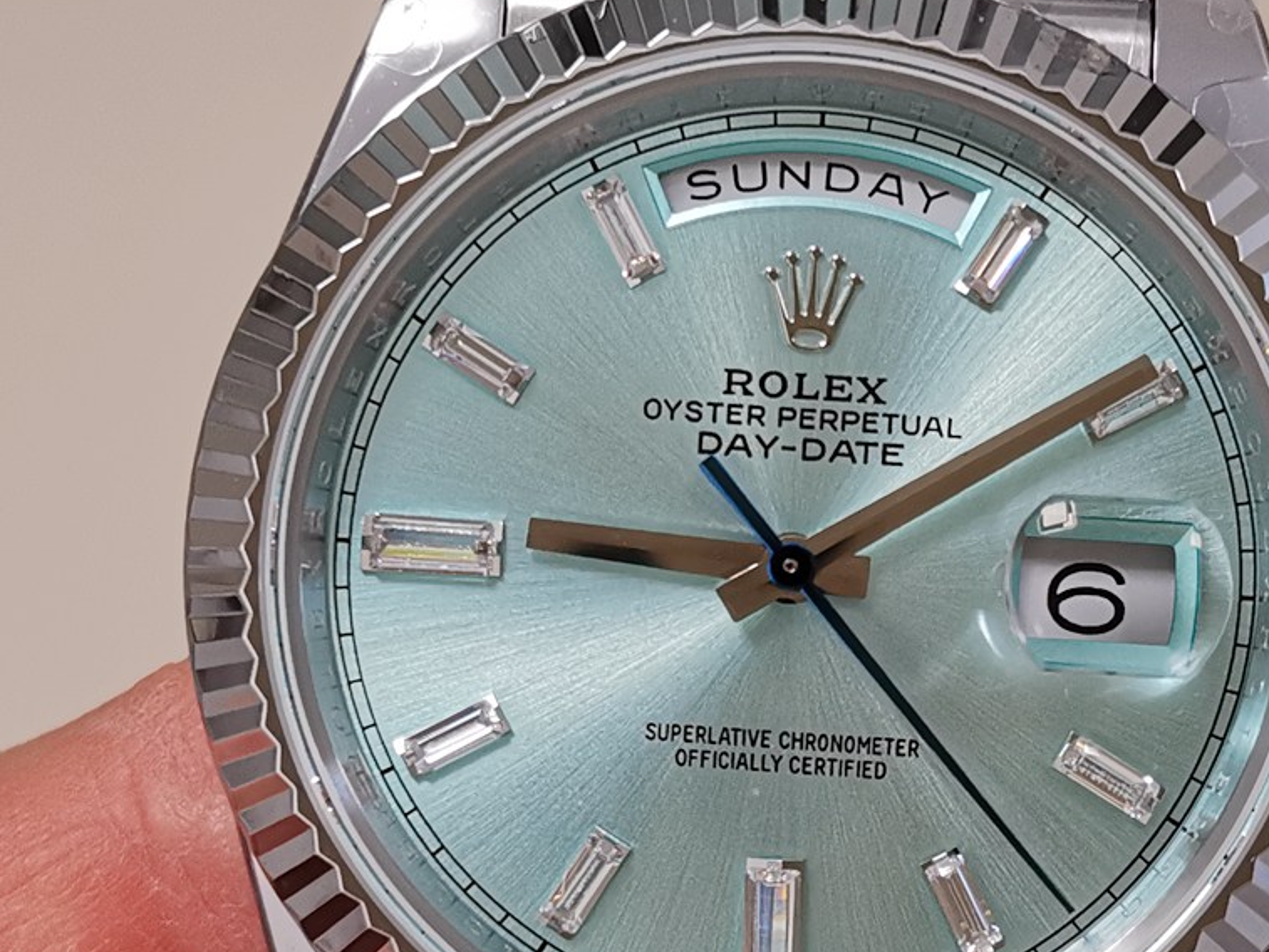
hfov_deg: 26.7
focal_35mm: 73
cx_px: 711
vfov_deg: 20.2
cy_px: 541
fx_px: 2677
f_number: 1.8
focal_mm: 4.75
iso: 125
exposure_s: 1/100
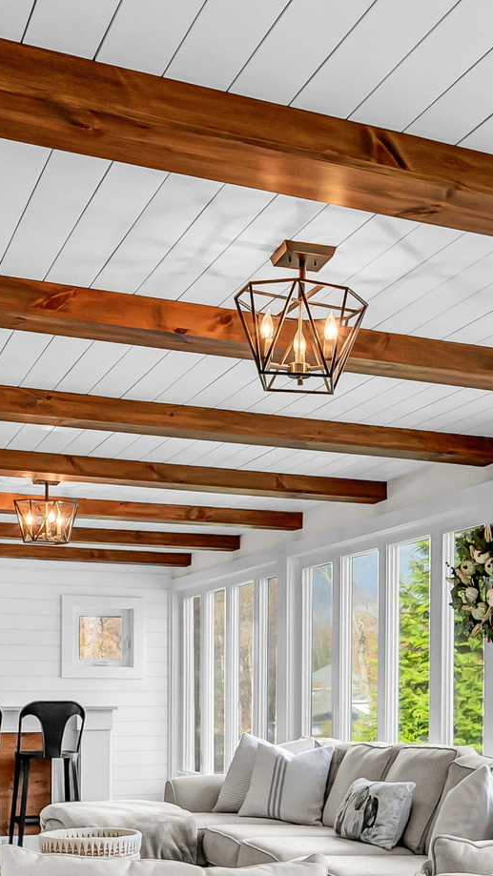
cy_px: 770
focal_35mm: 49
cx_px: 401
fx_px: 1139
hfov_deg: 24.0
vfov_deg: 39.4
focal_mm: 14
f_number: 7.1
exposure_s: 1/30
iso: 400
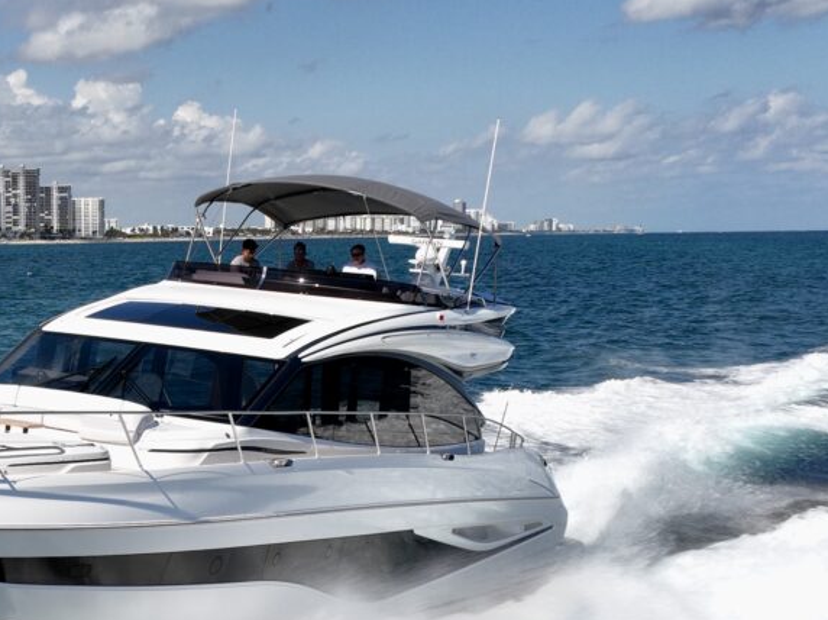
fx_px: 1028
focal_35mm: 43
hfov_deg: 41.3
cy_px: 451
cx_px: 126
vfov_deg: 33.0
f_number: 2.8
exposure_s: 1/80
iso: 100
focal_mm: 12.29
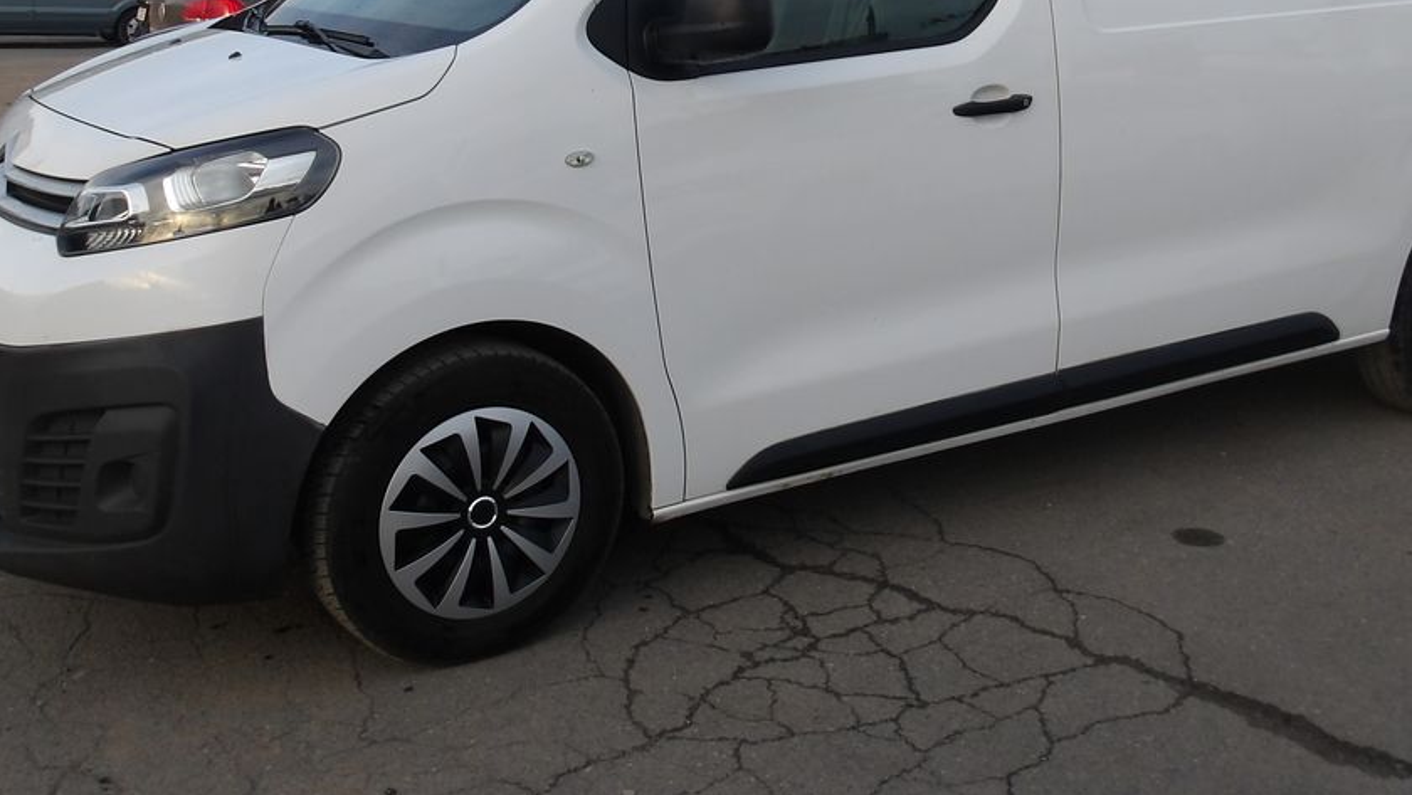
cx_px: 780
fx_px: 1573
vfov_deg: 27.7
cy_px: 133
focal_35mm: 42
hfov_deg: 48.3
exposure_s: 1/276
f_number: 3
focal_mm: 4.9
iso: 100
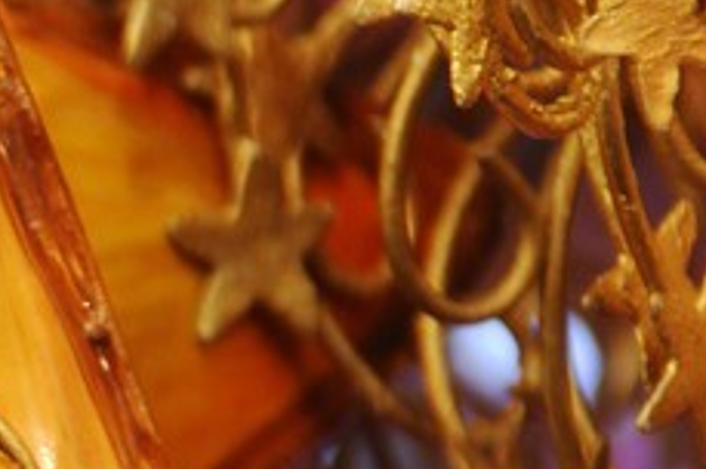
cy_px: 913
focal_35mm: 682
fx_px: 13366
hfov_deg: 3.0
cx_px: -1619
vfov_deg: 2.0
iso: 100
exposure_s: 1/2.5
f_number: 6.3
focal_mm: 65
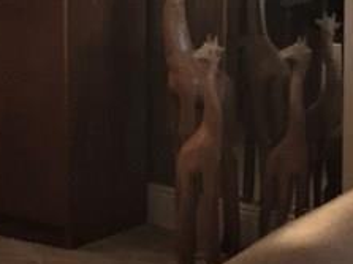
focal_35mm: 133
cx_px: -353
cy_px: -131
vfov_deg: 10.7
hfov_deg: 12.9
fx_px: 1356
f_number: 2.2
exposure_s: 1/30
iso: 50
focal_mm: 4.15
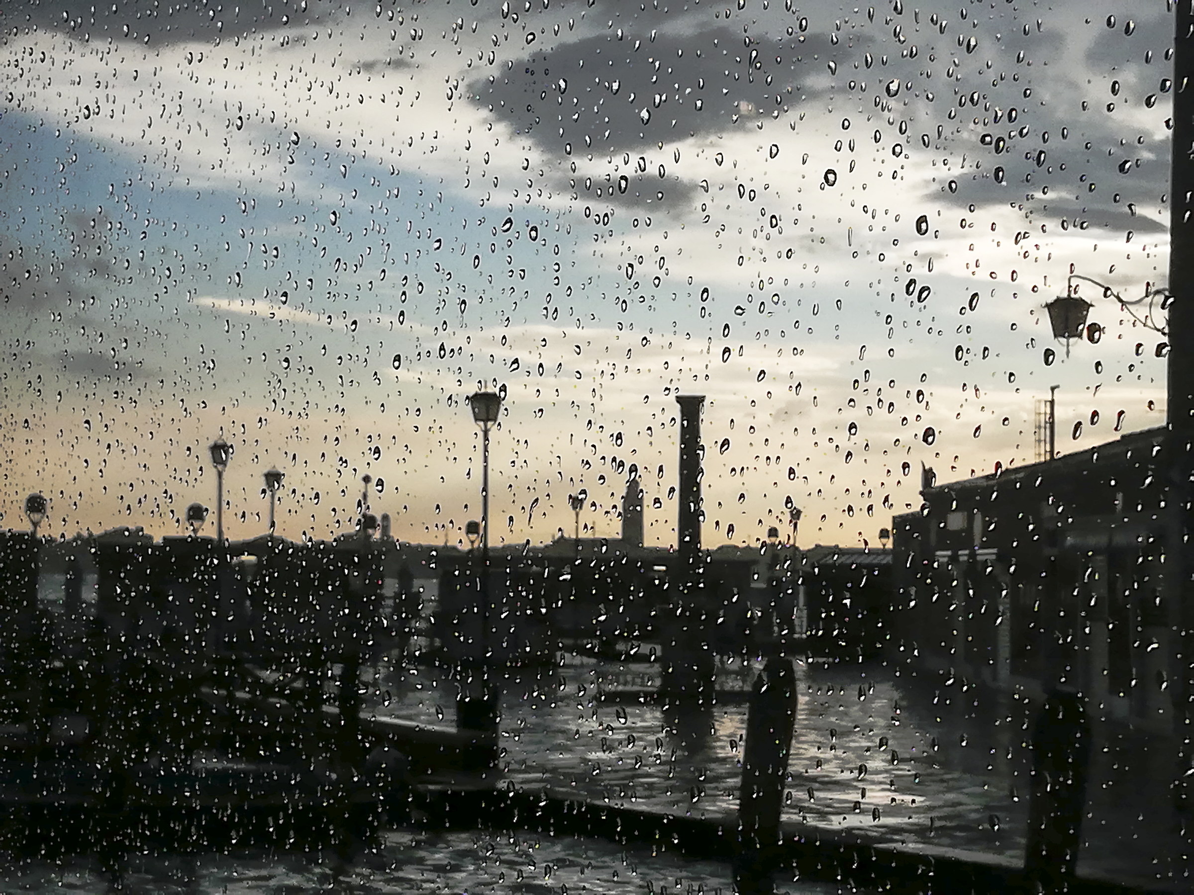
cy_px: 448
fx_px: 2725
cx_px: 597
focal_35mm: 79
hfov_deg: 24.7
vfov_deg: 18.7
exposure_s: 1/320
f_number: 2.2
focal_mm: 3.81
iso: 50
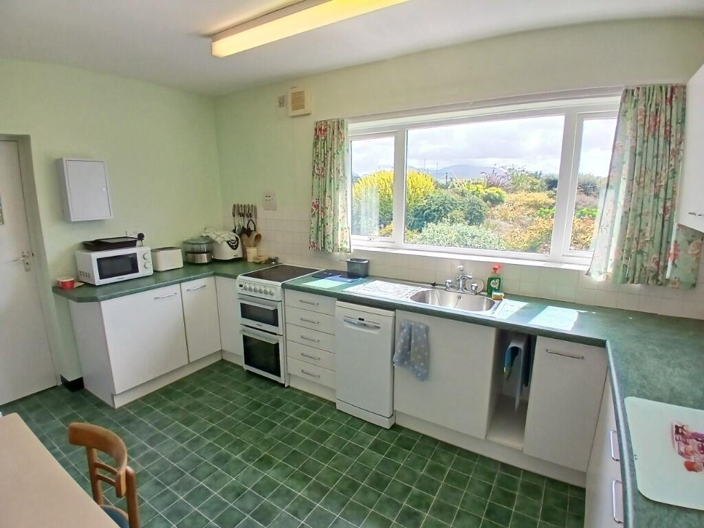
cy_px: 264
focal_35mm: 17
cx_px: 352
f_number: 2.2
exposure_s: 1/125
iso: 50
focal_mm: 1.4
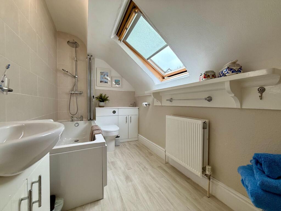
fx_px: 114
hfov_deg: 102.1
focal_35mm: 14
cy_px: 106
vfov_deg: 85.7
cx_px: 140
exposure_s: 1/143
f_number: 2.2
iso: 80
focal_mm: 2.22
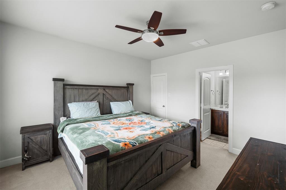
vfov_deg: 81.2
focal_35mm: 14
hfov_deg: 104.3
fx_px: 111
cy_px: 95
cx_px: 143
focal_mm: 14
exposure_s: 1/1.67
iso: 400
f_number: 8
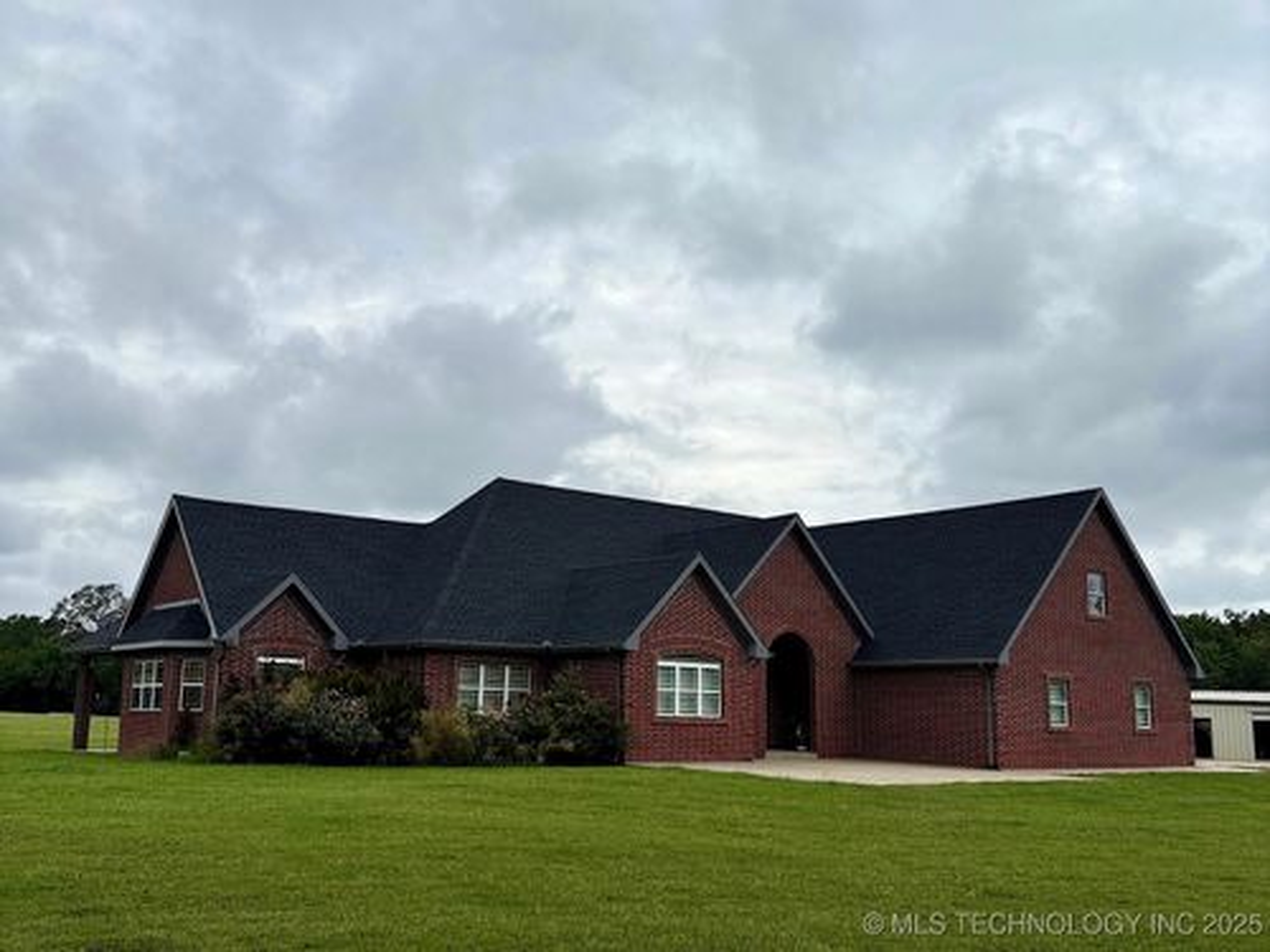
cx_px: 635
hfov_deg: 67.3
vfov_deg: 53.1
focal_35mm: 26
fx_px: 954
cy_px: 476
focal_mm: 5.96
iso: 50
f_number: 1.6
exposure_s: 1/5348
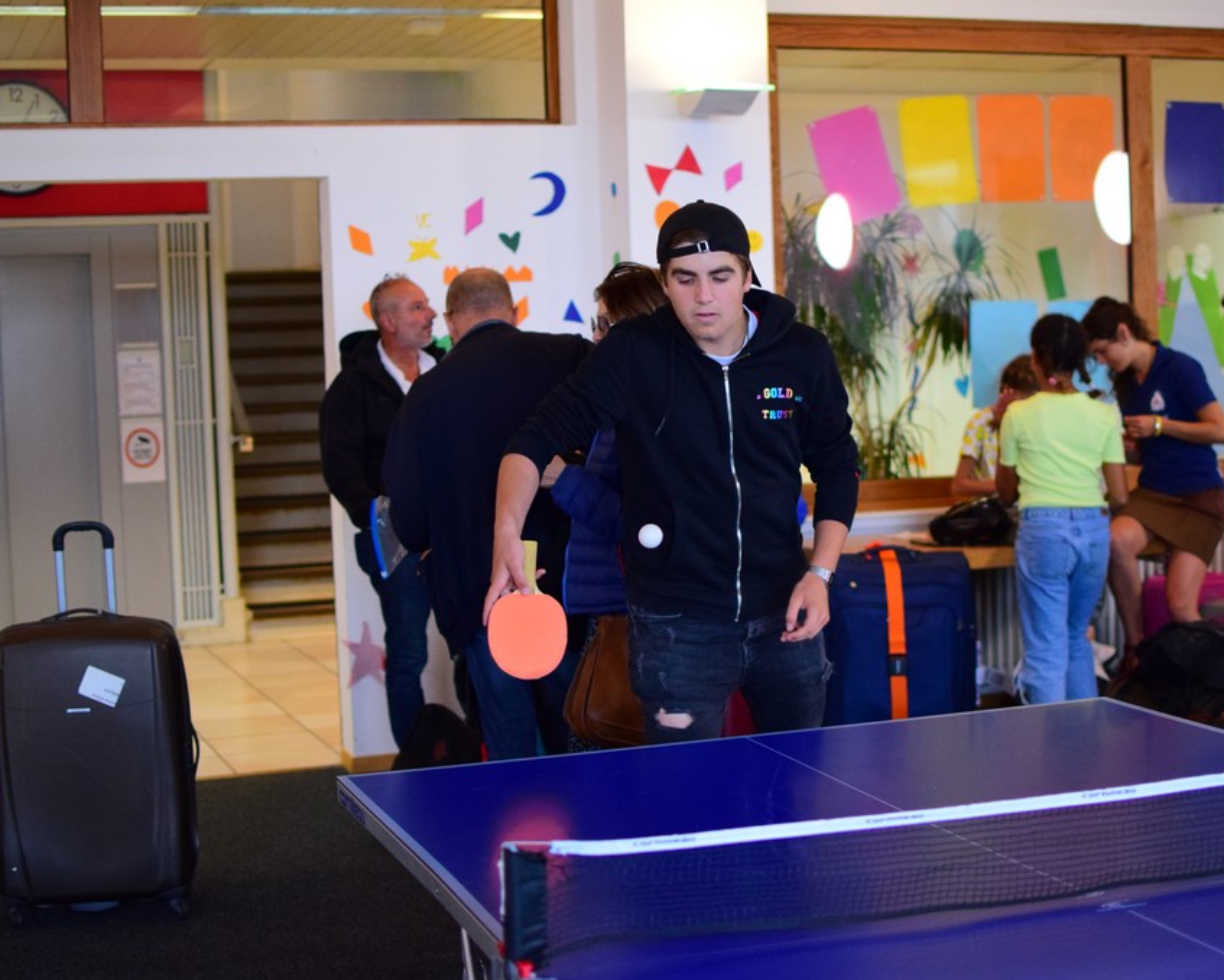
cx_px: 728
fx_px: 2158
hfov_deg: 31.6
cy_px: 492
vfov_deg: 25.6
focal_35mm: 60
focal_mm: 35
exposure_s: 1/250
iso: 1600
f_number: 1.8
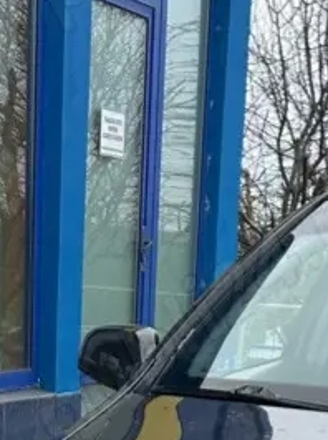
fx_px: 1659
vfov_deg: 13.4
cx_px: 323
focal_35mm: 131
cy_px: 809
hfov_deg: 11.2
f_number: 1.5
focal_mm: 5.7
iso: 50
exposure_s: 1/769
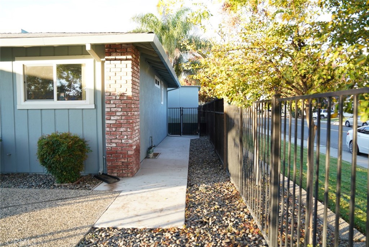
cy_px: 124
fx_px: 246
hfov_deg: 73.7
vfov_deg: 53.2
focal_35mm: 24
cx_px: 184
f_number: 4
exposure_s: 1/50
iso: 100
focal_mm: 24
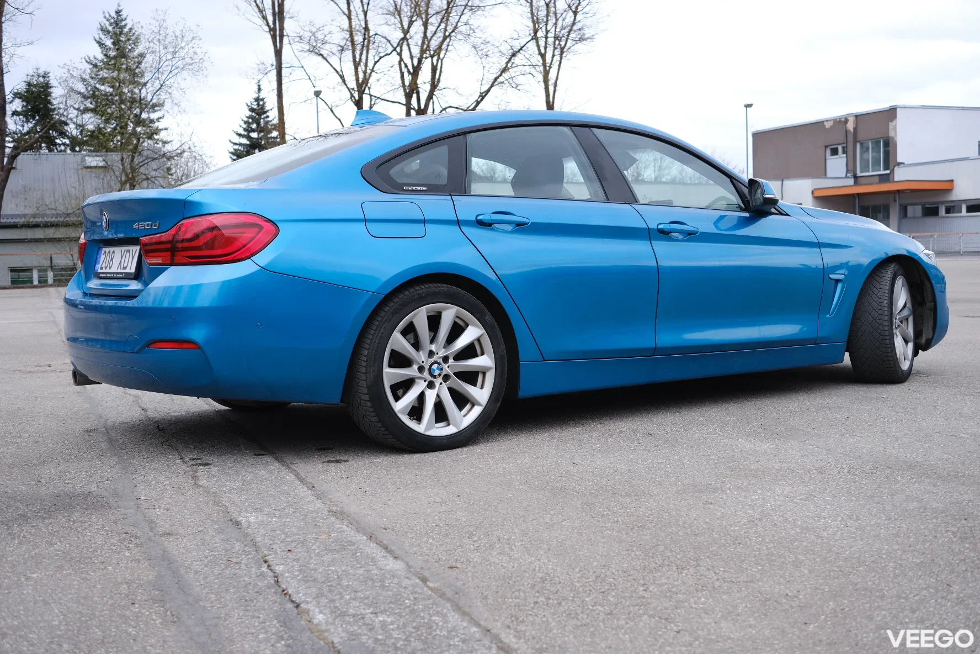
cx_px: 490
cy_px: 327
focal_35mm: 41
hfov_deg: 47.4
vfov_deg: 32.6
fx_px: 1116
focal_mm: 27
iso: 320
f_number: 3.6
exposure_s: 1/500
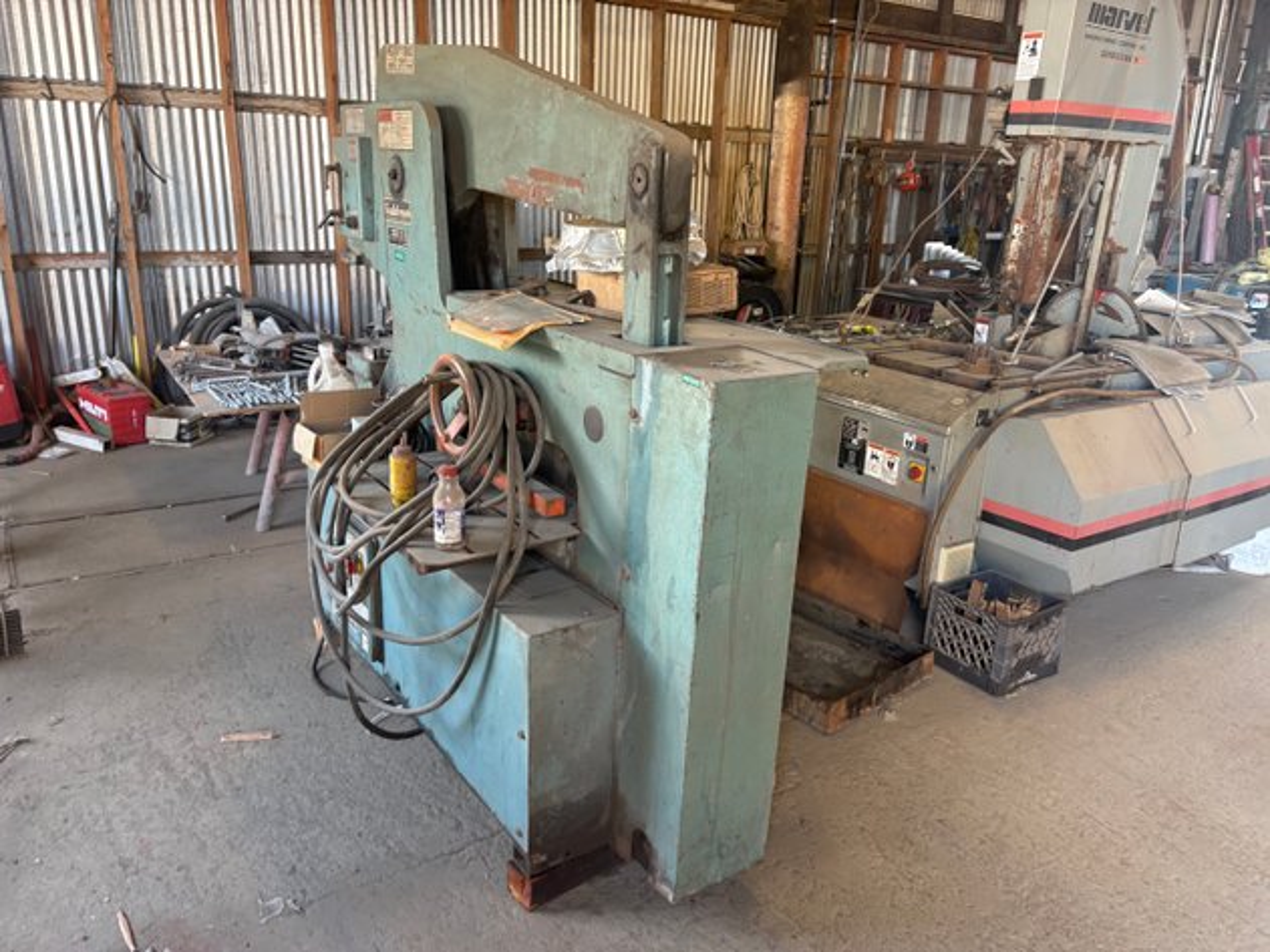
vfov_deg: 53.0
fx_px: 954
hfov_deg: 67.3
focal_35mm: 26
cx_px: 635
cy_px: 476
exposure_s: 1/78
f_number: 1.6
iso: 125
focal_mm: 5.96
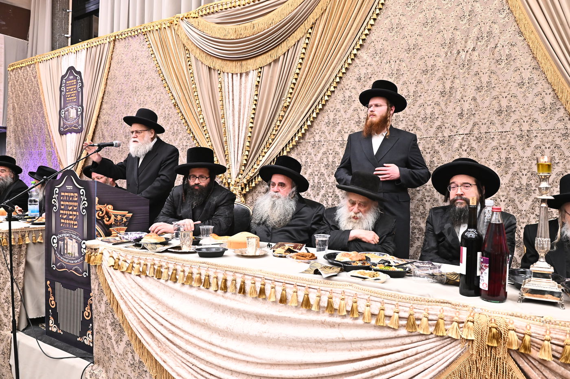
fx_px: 380
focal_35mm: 24
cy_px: 190
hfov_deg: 73.8
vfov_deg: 53.1
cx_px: 285
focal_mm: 24
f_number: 6.3
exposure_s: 1/160
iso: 3200
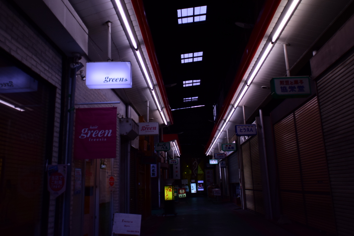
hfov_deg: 61.9
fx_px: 295
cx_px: 177
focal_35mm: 30
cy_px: 118
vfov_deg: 43.6
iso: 800
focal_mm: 20
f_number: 2.8
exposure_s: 1/1500
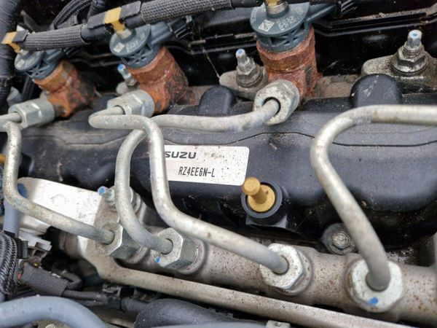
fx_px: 290
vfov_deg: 58.9
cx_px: 218
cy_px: 164
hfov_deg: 73.9
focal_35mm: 23
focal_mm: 5.4
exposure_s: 1/180
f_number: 1.8
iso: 64
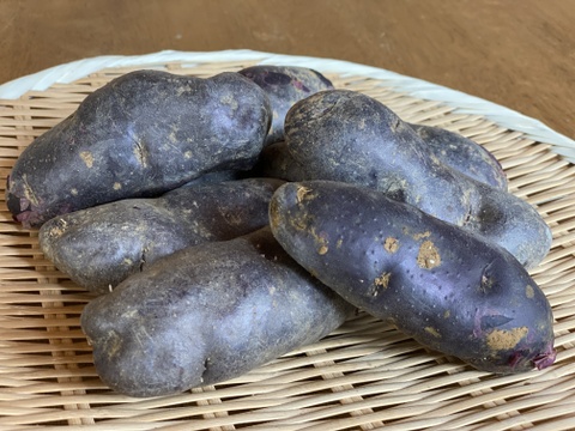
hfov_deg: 36.8
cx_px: 288
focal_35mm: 52
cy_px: 216
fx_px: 864
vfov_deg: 28.0
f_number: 2
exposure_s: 1/80
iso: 250
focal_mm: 6
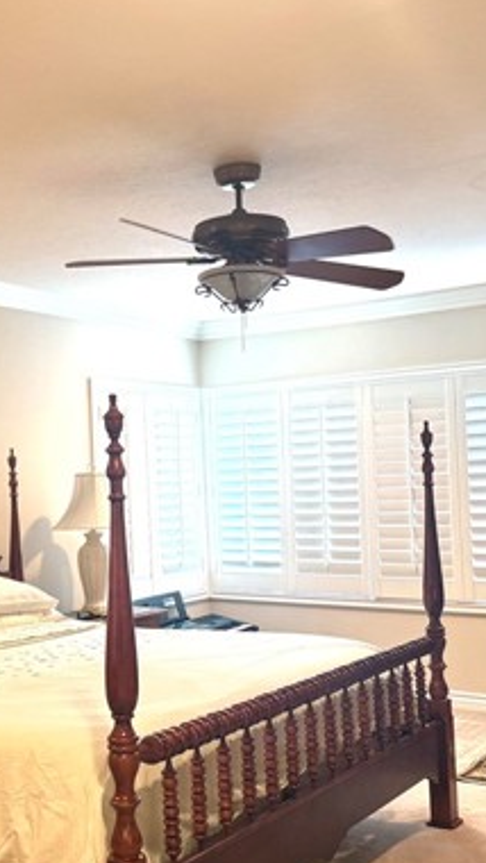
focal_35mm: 44
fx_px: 1007
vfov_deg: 46.4
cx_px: 150
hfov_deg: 26.9
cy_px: 459
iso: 200
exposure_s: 1/60
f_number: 1.78
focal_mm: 6.76
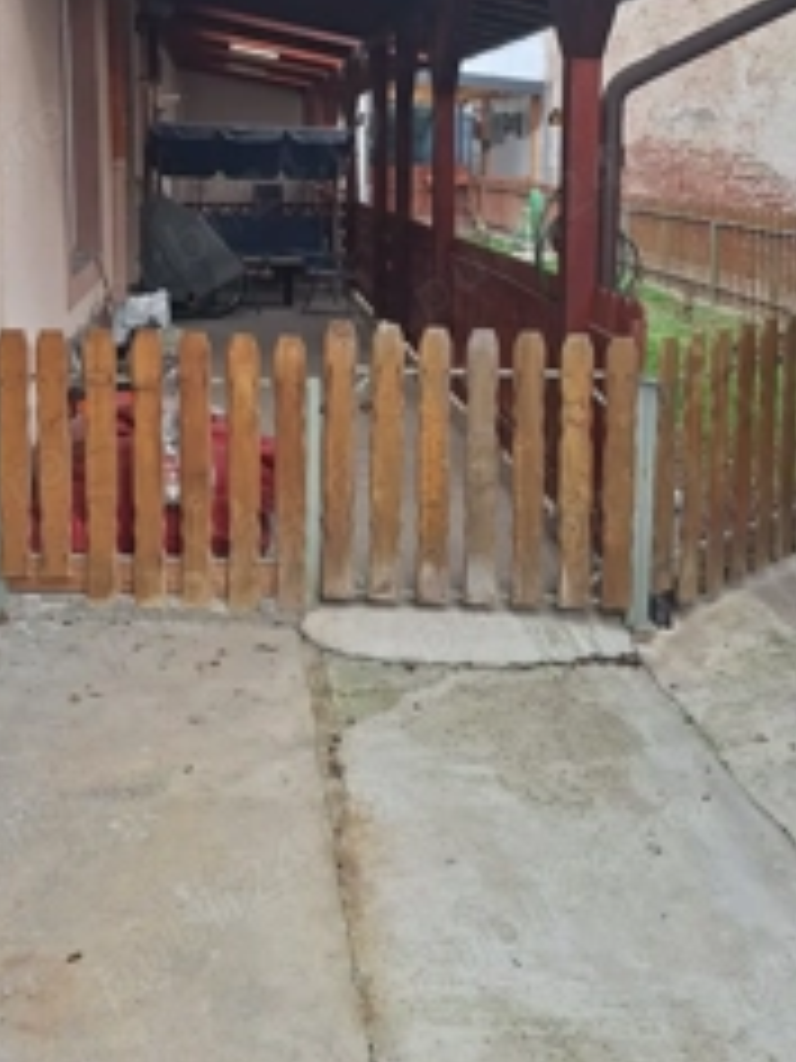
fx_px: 1196
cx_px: 396
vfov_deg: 46.4
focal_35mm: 39
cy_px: 284
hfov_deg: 36.8
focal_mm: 5.54
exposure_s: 1/428
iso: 40
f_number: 1.8
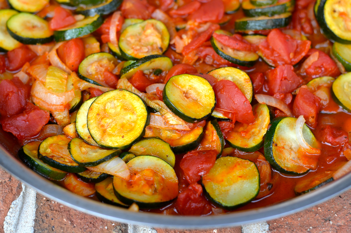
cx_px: 176
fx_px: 730
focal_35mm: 75
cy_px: 116
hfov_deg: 27.0
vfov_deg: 18.1
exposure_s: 1/100
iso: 250
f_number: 3.5
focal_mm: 50
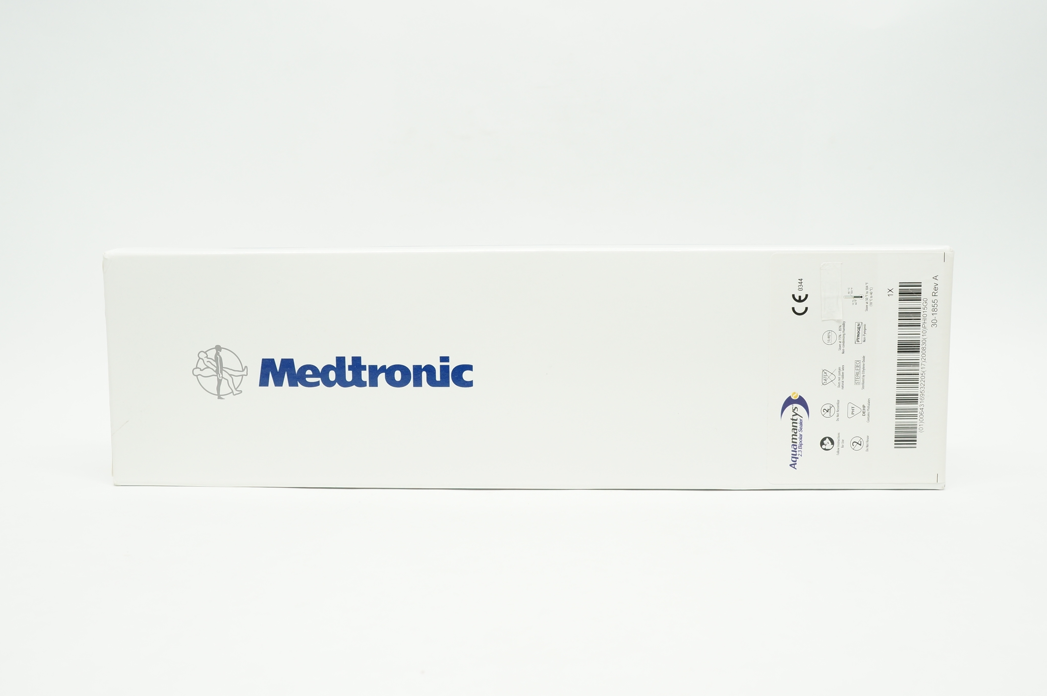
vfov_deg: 35.3
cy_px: 364
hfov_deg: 51.2
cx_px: 530
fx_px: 1092
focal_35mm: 38
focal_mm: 21
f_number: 6.3
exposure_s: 1/40
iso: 400
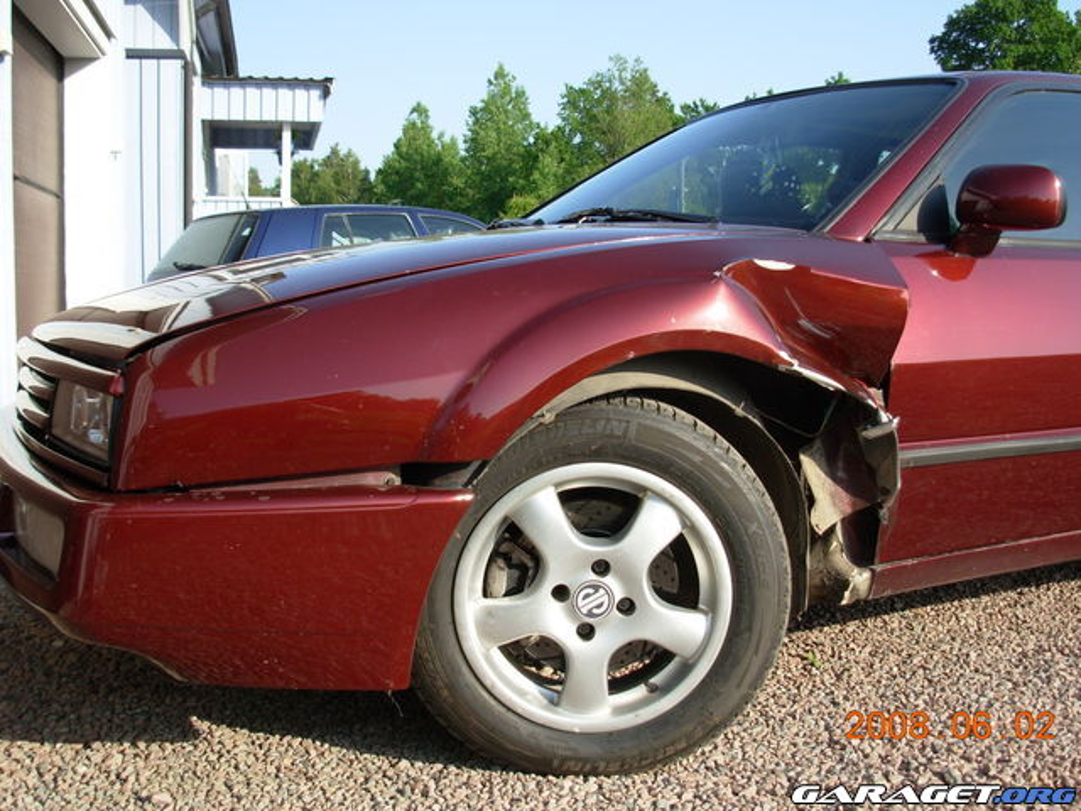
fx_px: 1187
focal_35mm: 38
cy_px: 406
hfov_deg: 49.0
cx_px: 540
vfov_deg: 37.7
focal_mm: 6.3
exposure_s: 1/512
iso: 50
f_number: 2.9
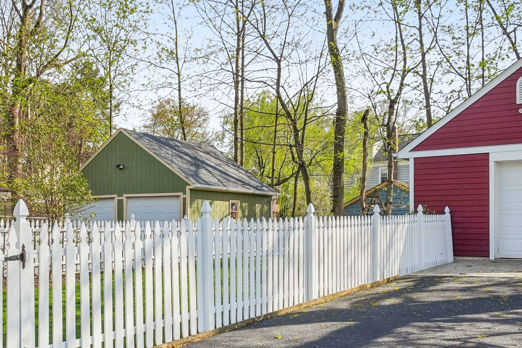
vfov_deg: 32.6
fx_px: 594
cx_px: 183
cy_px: 203
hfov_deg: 46.8
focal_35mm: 41
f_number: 8
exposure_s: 1/500
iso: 400
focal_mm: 16
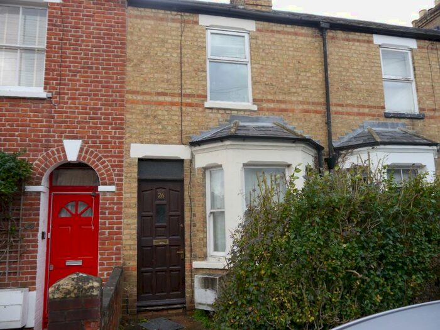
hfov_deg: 63.4
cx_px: 220
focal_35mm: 28
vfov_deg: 49.7
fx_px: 356
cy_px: 165
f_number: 5
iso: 160
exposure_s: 1/160
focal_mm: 14
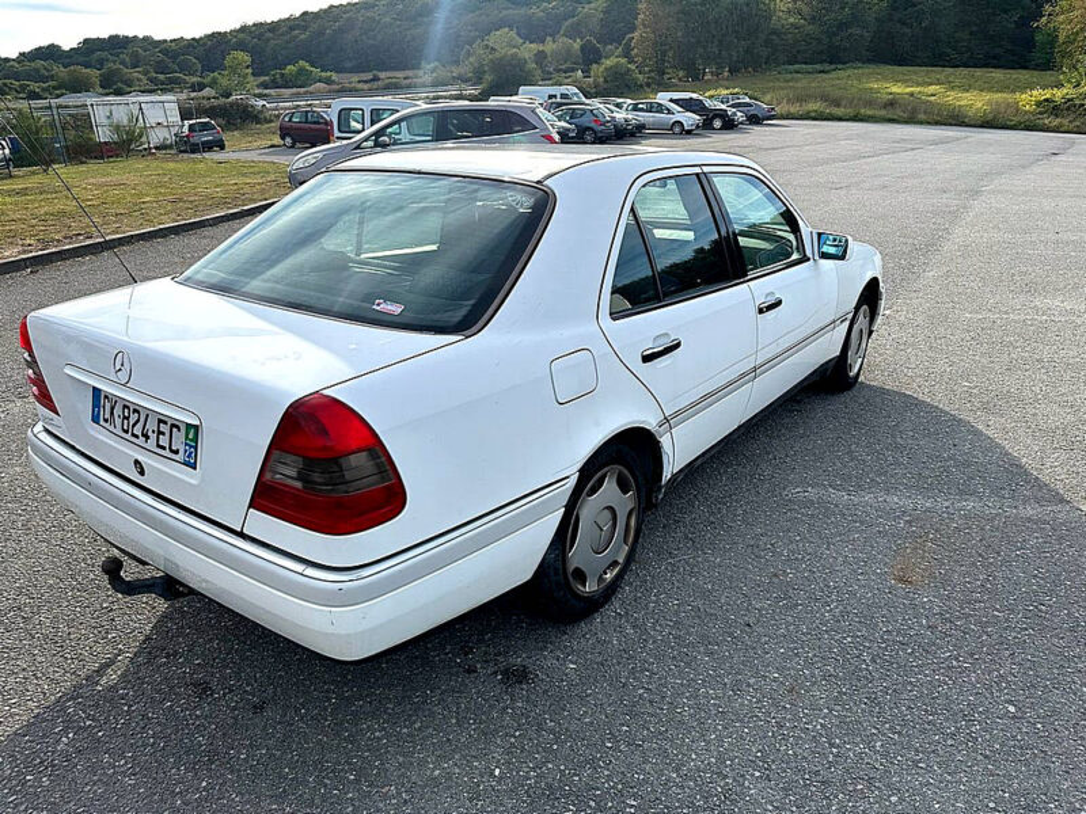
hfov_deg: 71.6
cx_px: 543
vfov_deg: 56.8
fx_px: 753
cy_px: 407
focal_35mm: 24
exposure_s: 1/2732
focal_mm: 6.86
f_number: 1.78
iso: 80
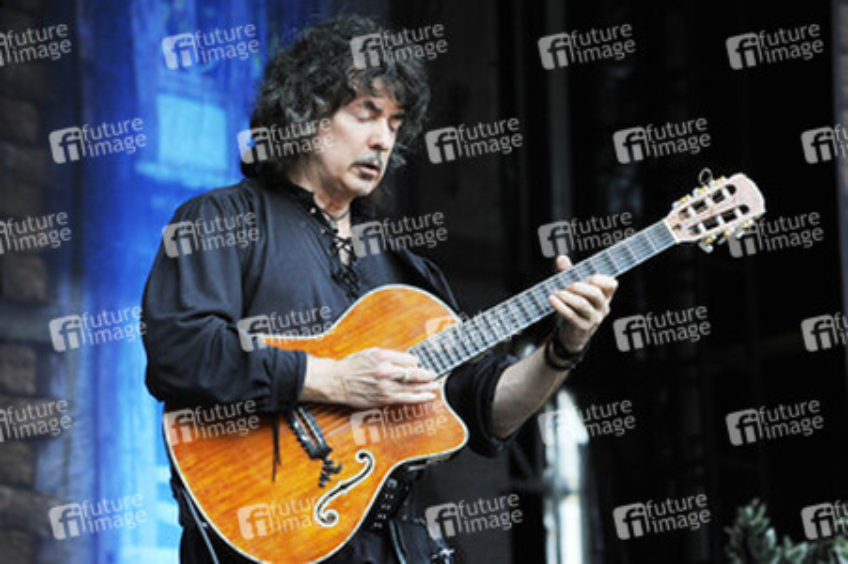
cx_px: 424
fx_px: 3060
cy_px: 282
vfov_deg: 10.5
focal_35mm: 130
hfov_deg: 15.8
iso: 3200
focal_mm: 130
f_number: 6.3
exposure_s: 1/250
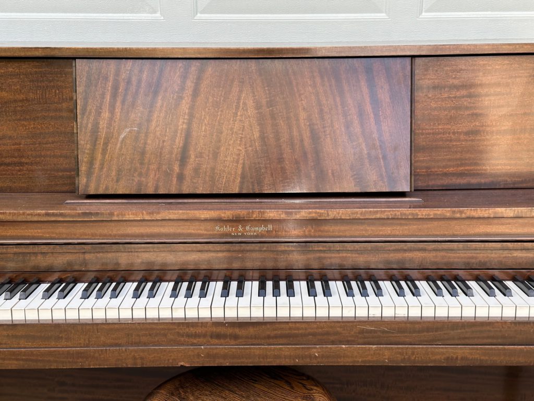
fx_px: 740
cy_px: 200
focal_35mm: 48
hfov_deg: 39.7
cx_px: 267
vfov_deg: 30.3
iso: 50
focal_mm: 6.86
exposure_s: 1/221
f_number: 1.78
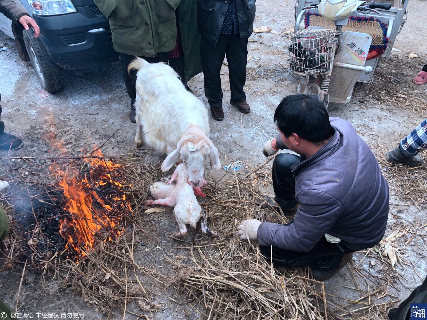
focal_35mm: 29
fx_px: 358
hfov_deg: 61.7
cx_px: 214
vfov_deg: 48.2
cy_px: 160
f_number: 1.8
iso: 20
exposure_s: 1/113
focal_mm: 3.99
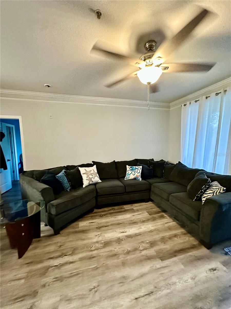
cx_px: 116
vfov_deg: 102.1
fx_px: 125
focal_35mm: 14
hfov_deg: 85.7
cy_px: 154
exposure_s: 1/60
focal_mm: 2.22
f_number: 2.2
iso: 640
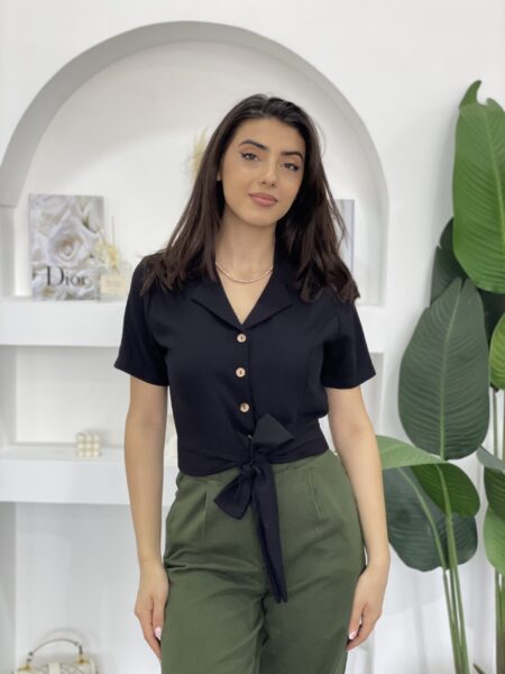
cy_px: 337
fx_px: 1011
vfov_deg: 36.8
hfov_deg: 28.0
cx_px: 252
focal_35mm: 52
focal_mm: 6
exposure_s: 1/100
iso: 100
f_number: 2
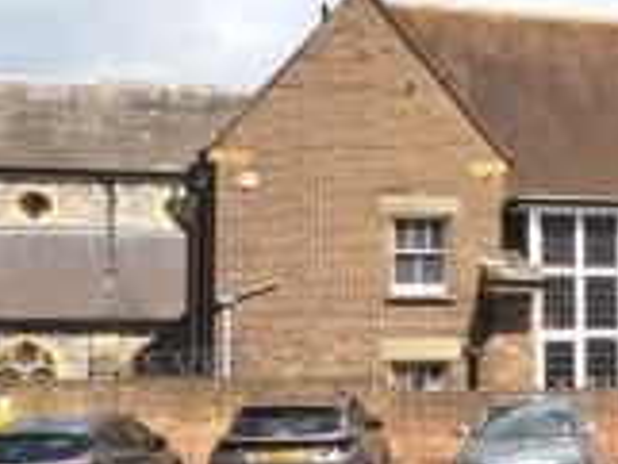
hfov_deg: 21.8
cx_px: 593
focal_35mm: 87
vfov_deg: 17.0
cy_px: 247
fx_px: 1554
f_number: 1.8
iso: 50
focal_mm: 5.23
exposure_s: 1/1422
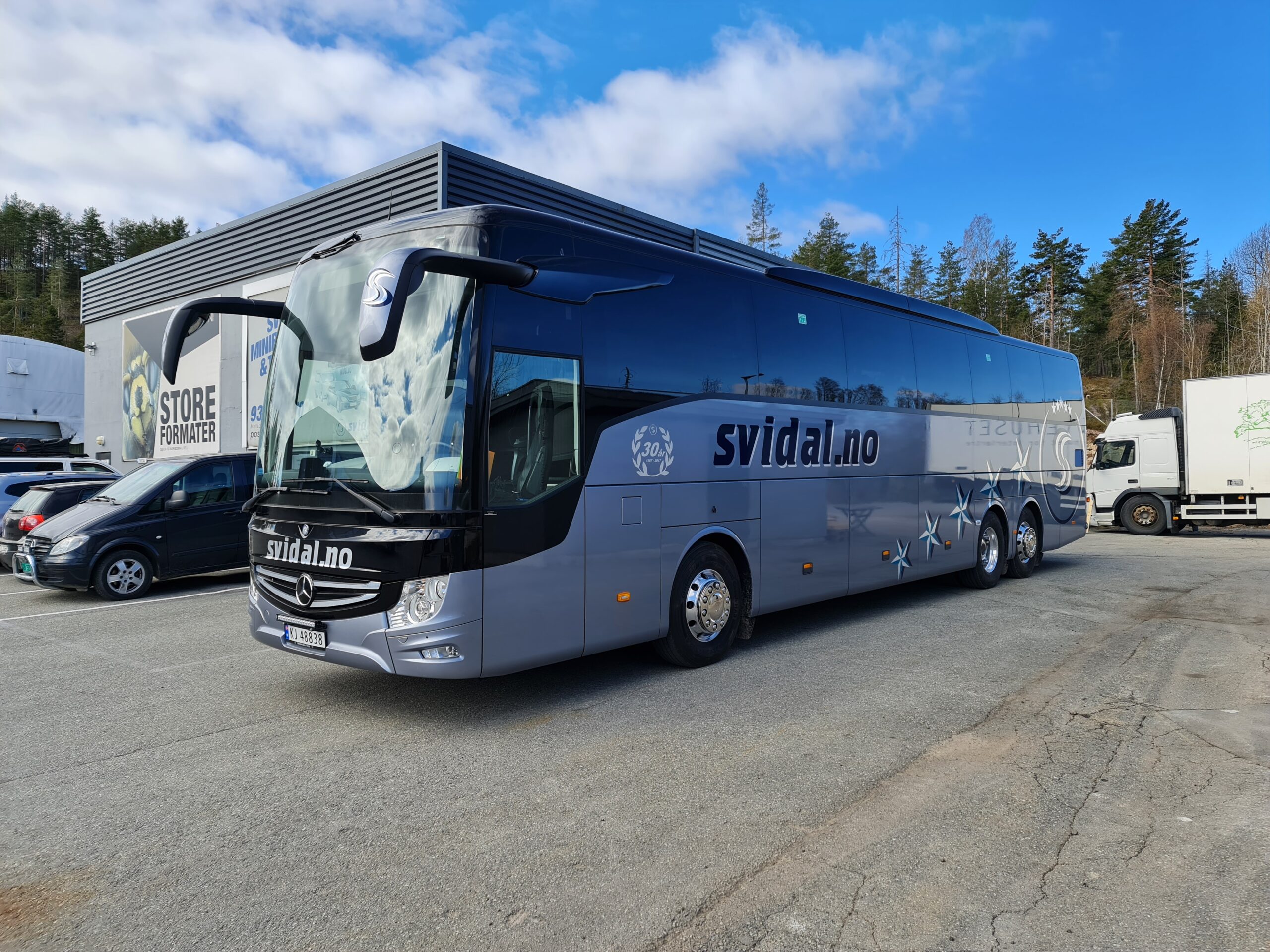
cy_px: 476
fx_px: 917
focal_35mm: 25
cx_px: 635
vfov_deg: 54.9
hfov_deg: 69.4
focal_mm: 7
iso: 50
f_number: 1.8
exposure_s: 1/564
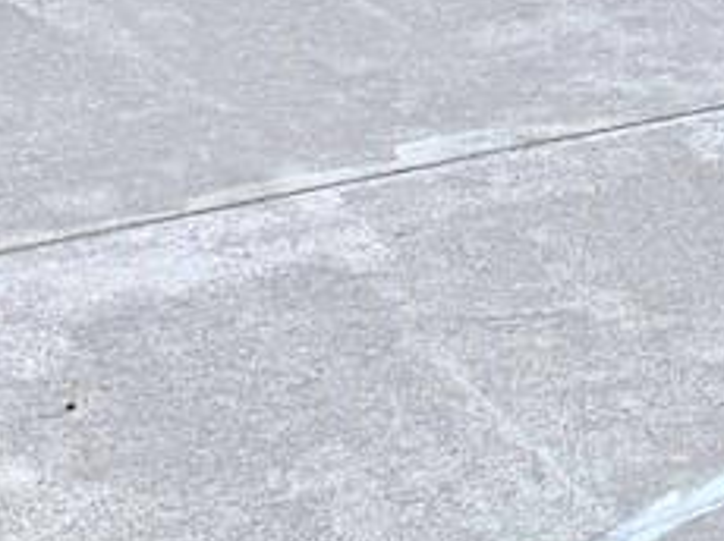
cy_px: -852
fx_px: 3489
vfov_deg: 8.0
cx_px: 1826
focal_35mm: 167
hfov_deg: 10.1
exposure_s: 1/10309
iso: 125
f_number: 1.78
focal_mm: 6.76
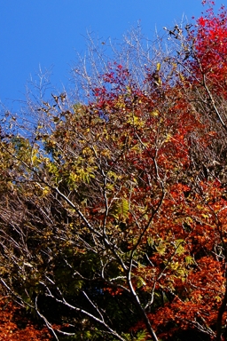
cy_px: 48
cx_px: 216
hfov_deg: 11.3
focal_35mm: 120
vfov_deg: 16.9
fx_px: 1135
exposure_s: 1/200
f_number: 8
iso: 100
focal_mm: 30
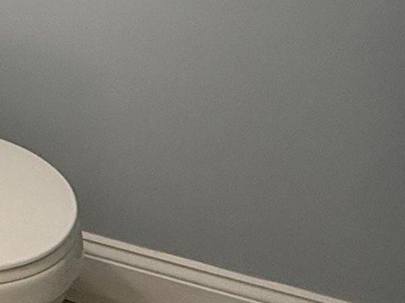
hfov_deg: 21.3
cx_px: -104
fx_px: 983
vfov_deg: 15.2
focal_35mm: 84
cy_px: -244
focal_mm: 2.22
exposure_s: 1/120
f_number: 2.2
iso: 200
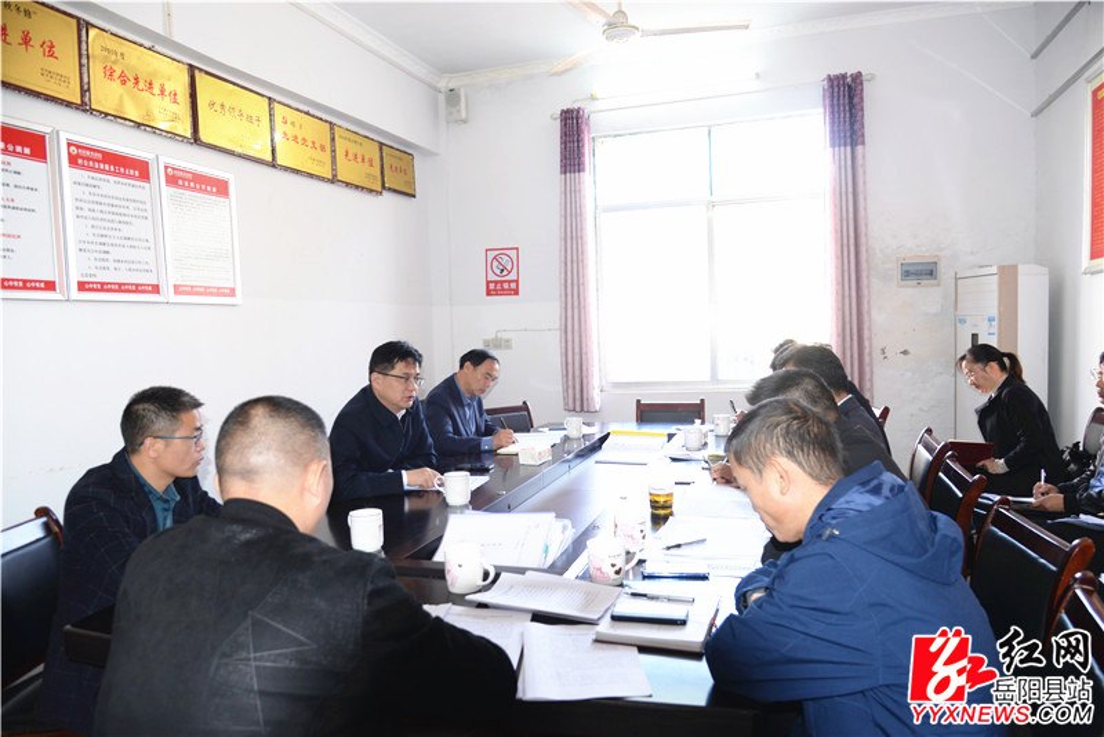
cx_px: 552
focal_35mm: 24
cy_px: 368
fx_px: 736
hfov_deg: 73.7
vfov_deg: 53.2
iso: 800
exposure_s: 1/60
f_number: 5.6
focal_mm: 24
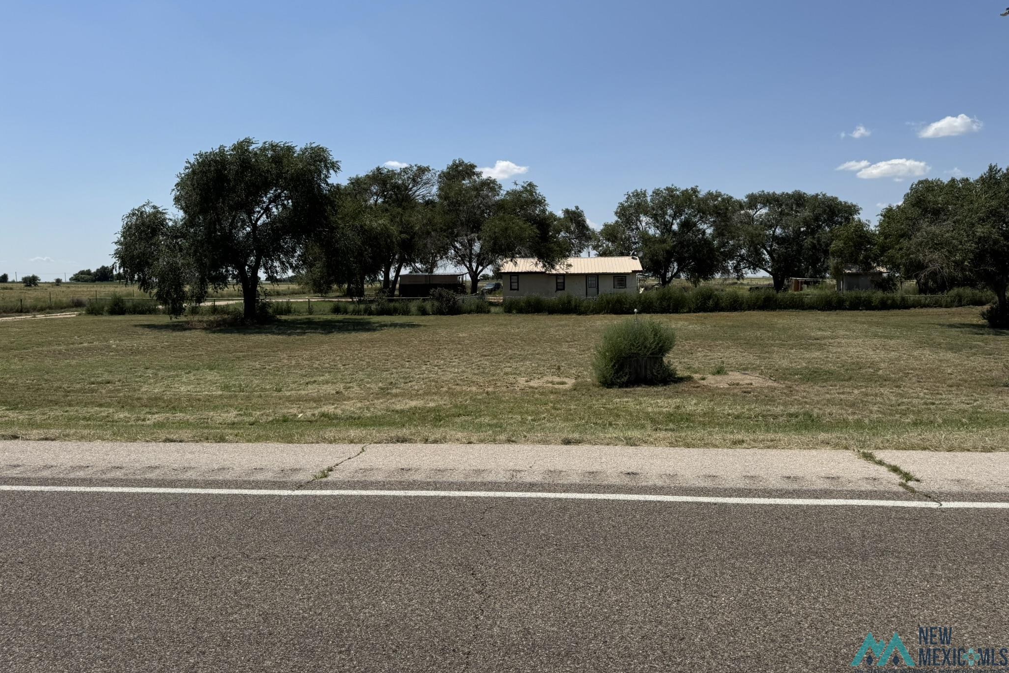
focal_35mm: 25
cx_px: 504
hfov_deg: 71.5
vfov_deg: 51.2
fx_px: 701
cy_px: 296
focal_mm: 6.76
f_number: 1.78
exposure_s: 1/7092
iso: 80
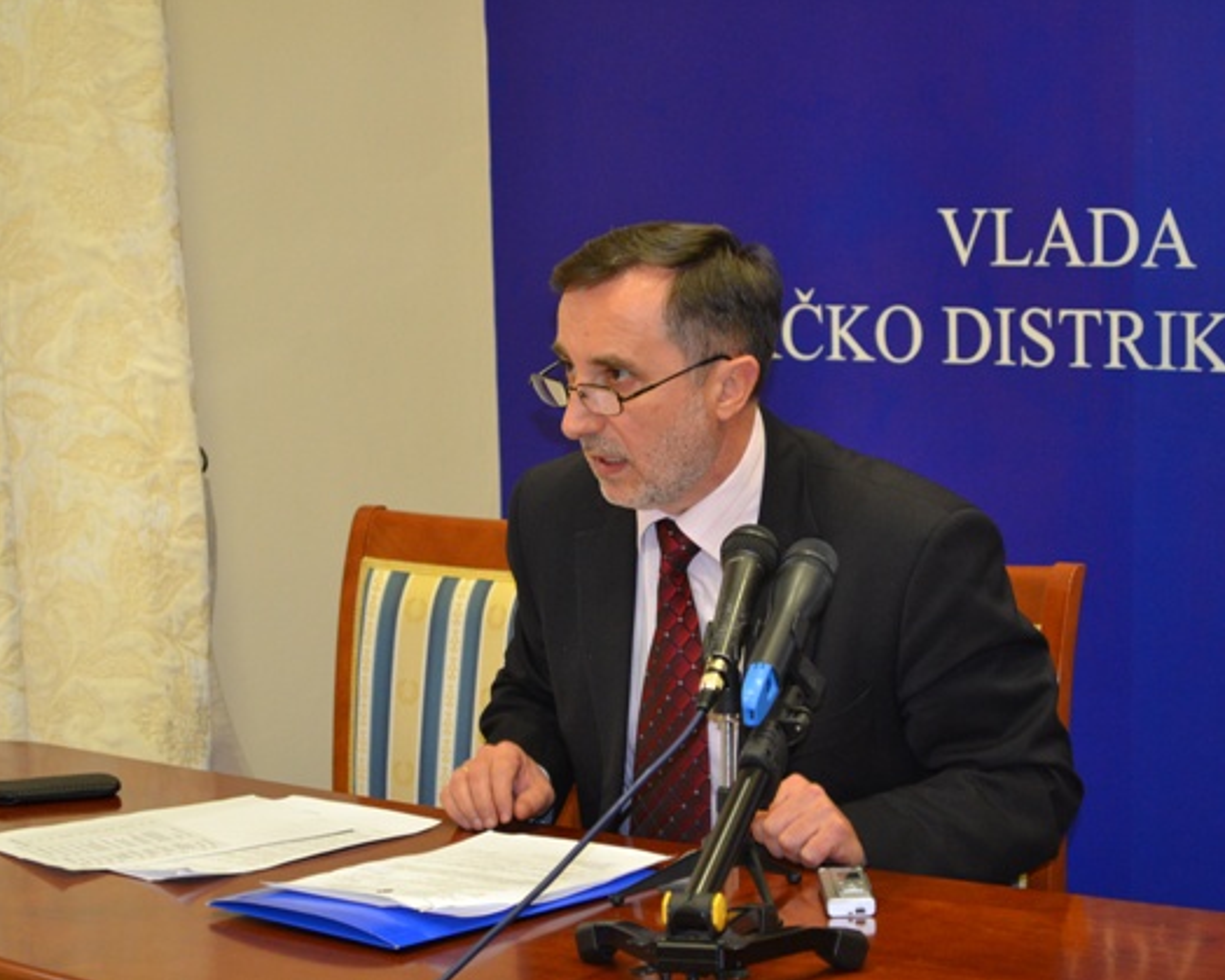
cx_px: 591
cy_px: 485
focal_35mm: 95
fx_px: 3428
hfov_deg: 20.3
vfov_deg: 16.3
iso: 1600
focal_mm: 55
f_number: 5.6
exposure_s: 1/60
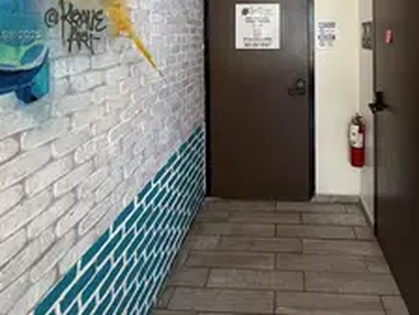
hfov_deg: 68.2
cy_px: 36
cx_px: 266
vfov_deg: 49.3
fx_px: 303
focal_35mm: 25
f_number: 2.2
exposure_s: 1/99
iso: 200
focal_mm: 2.22
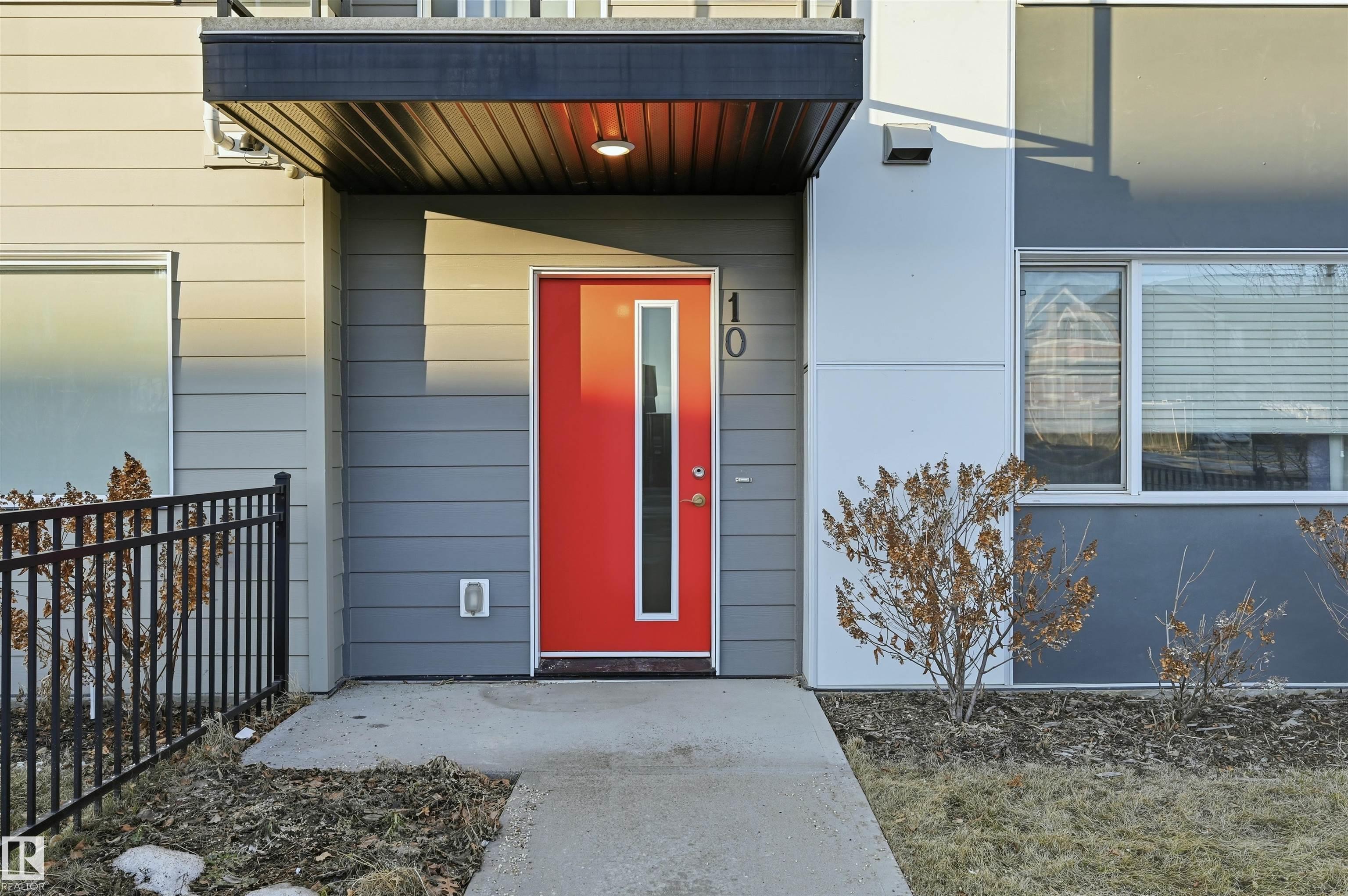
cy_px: 448
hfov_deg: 69.4
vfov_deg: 49.5
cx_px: 674
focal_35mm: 26
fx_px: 973
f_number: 8
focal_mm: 26
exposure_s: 1/250
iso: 100
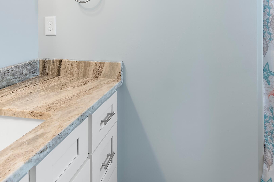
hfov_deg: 65.4
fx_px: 213
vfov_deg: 43.0
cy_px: 23
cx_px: 143
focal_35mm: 28
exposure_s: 1/5
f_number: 4.5
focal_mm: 10
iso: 100
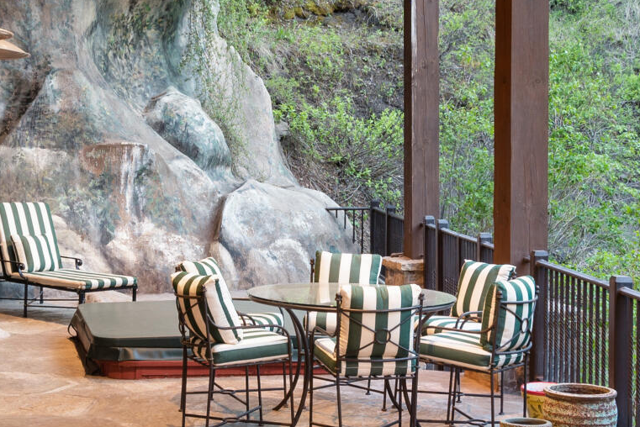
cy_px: 265
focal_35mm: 67
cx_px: 251
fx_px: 1191
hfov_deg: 30.0
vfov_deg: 20.3
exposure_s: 8
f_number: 7.1
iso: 100
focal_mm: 17
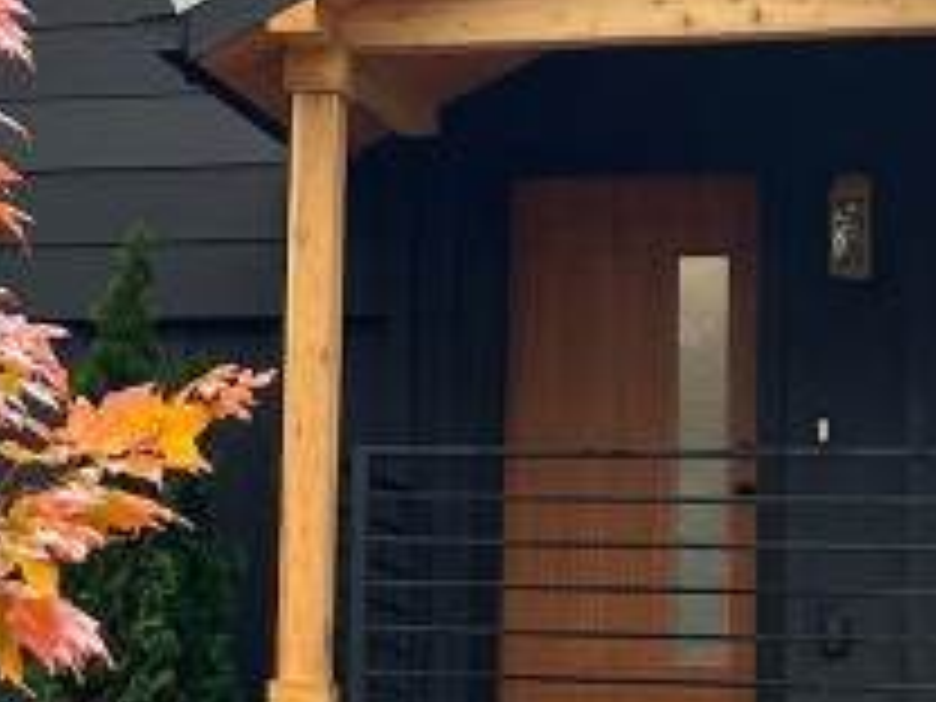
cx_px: 108
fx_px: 3461
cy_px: 346
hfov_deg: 15.2
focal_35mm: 128
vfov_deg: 11.6
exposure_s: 1/139
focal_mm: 5.7
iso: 64
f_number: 1.5
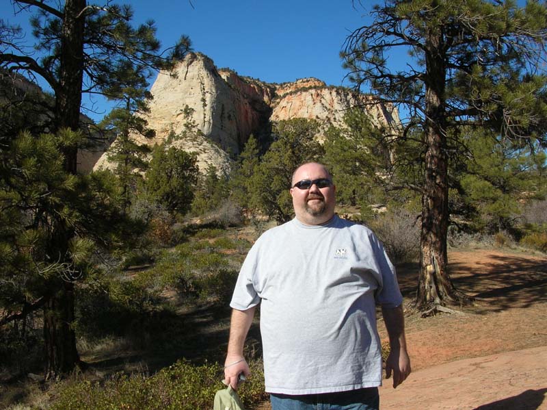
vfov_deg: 40.7
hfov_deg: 52.7
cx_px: 274
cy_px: 205
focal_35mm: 35
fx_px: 553
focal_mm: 5.8
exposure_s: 1/346
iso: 50
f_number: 5.6
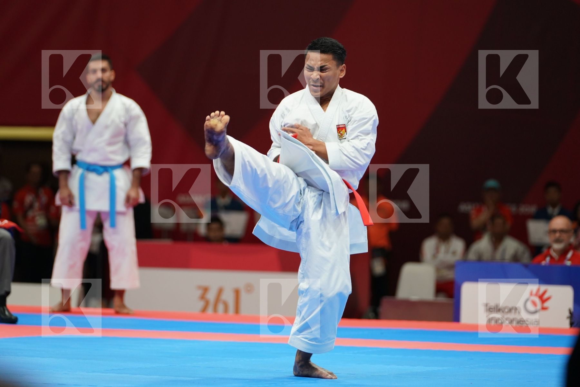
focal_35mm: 230
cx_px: 290
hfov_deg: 9.0
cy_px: 194
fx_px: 3705
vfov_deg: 6.0
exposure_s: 1/500
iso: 2000
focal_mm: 230
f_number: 4
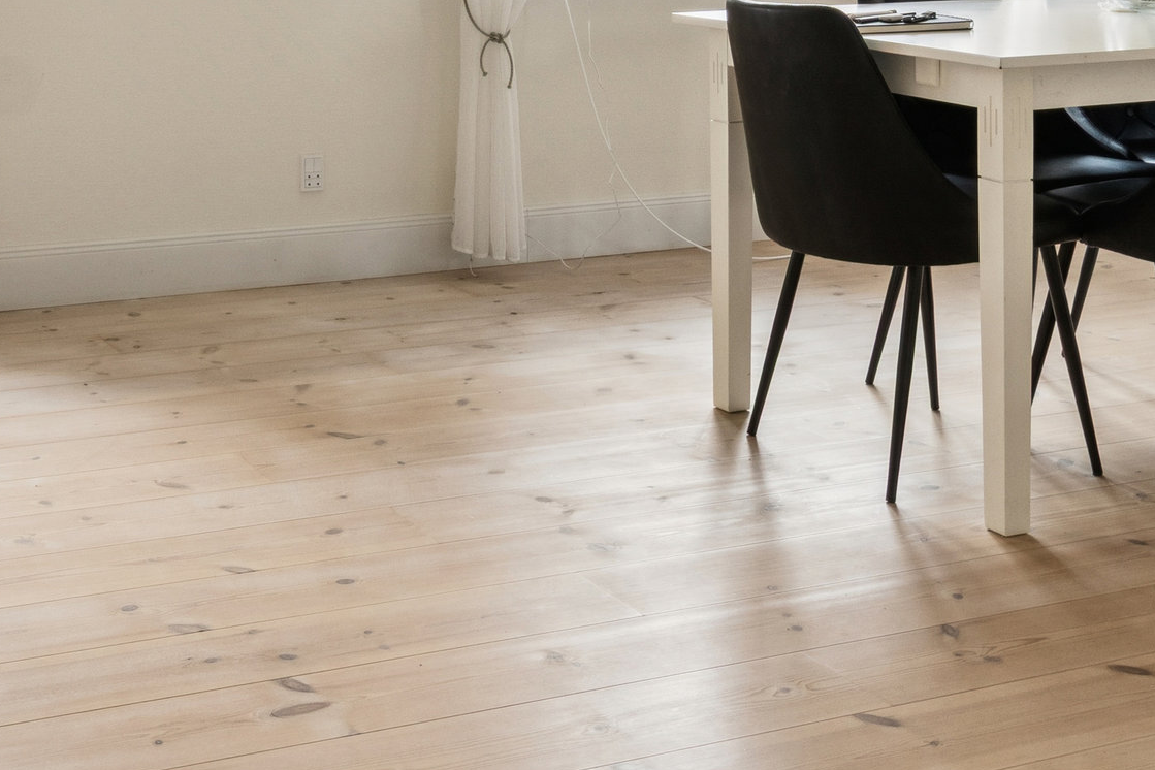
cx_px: 311
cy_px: -134
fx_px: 1936
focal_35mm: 60
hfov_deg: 32.7
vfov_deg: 21.1
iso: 320
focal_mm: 15
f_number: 8
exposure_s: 1/5
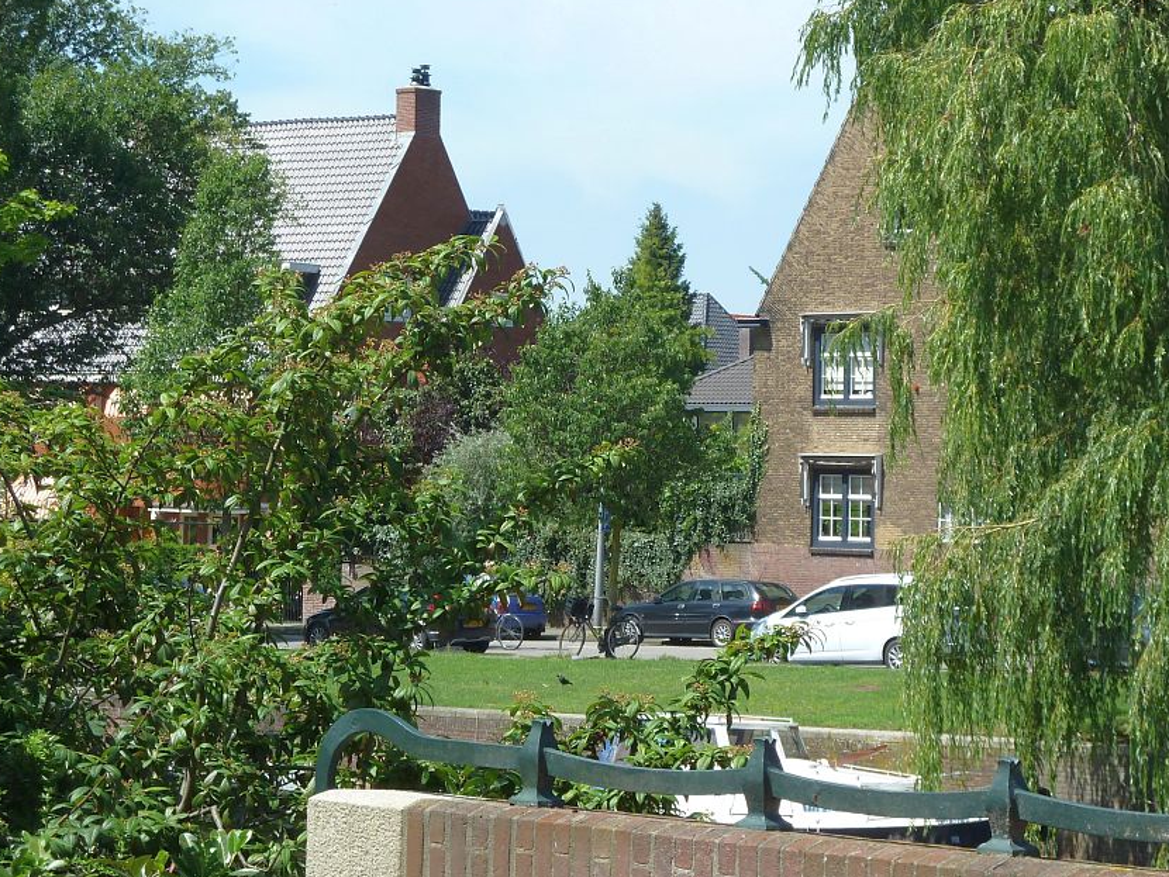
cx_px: 677
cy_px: 480
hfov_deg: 17.7
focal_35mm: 111
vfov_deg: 13.3
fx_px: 3750
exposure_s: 1/320
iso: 80
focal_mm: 14.7
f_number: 4.3
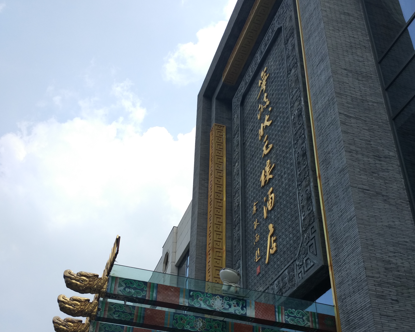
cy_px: 201
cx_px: 209
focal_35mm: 40
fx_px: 491
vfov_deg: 37.2
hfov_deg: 45.8
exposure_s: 1/1492
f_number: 2
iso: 101
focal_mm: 4.12
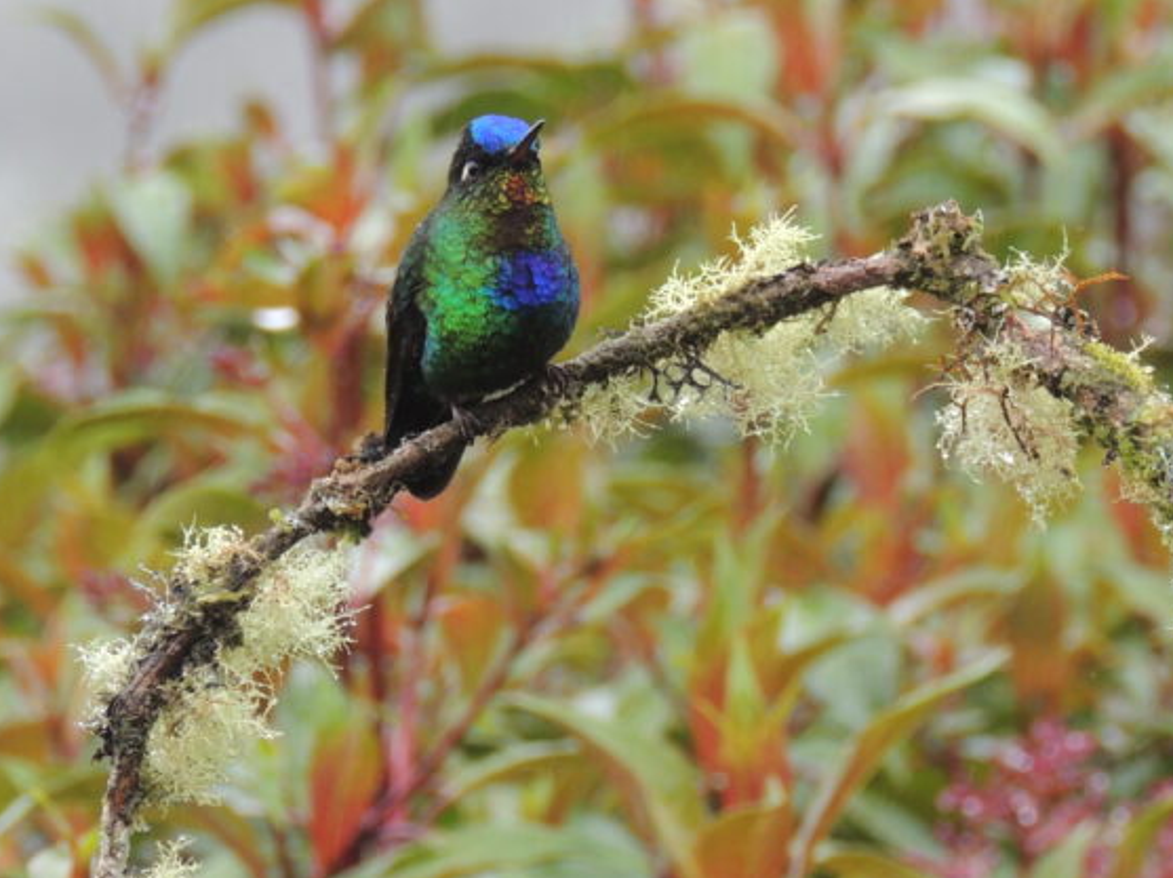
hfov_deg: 3.6
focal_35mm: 552
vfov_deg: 2.7
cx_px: 562
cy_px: 486
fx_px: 18693
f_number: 4.8
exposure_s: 1/80
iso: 200
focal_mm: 53.5
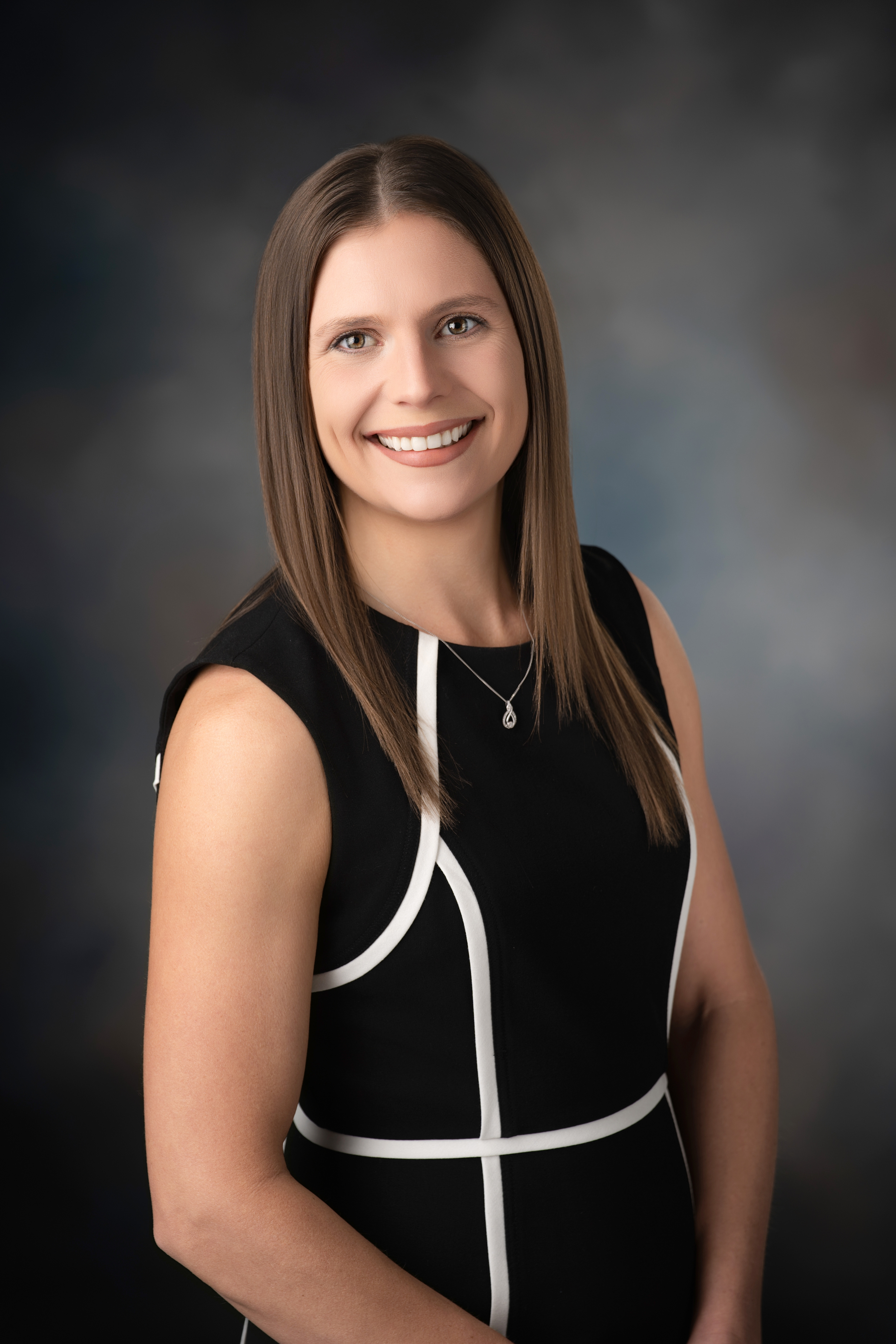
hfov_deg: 8.6
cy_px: 672
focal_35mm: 159
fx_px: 5936
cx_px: 448
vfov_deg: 12.9
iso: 64
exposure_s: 1/125
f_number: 5.6
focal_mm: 159
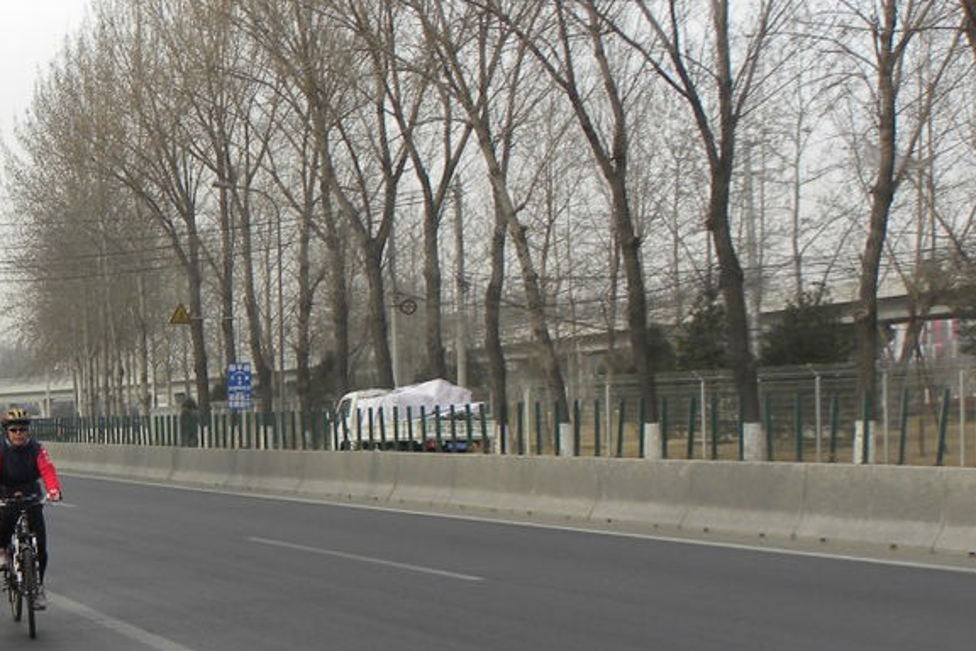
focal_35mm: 61
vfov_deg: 22.2
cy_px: 411
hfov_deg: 29.7
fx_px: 1654
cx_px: -93
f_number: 4.5
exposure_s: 1/225
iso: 64
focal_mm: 4.6
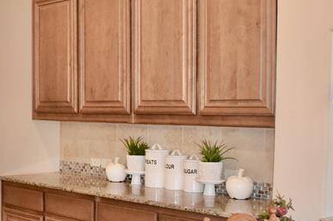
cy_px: 140
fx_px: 656
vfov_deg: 19.1
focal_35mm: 71
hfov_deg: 26.0
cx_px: -47
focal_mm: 18
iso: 800
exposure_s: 1/80
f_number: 4.5
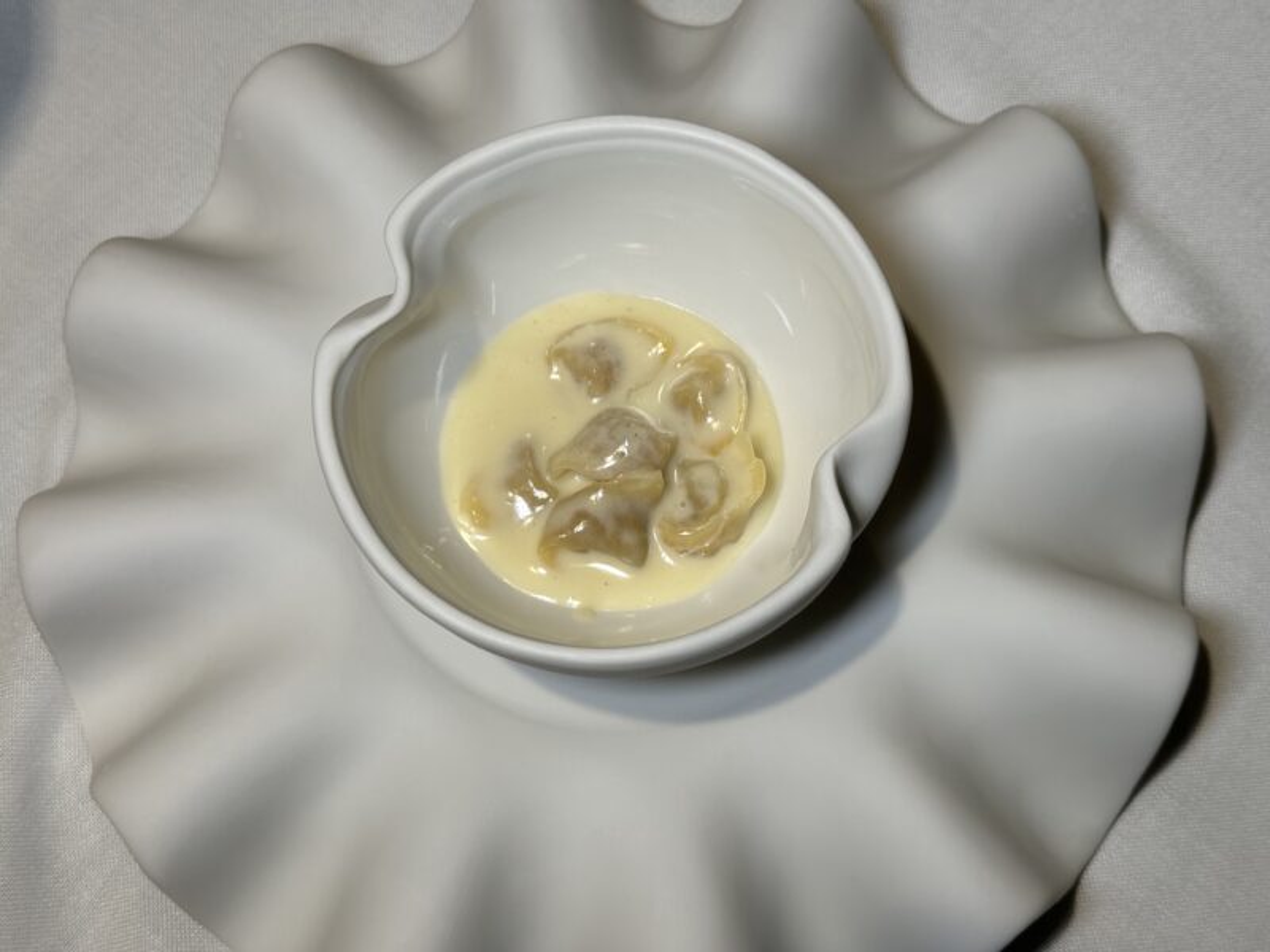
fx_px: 1761
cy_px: 476
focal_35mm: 48
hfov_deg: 39.7
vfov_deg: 30.3
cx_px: 635
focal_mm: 6.76
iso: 50
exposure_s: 1/100
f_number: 1.78
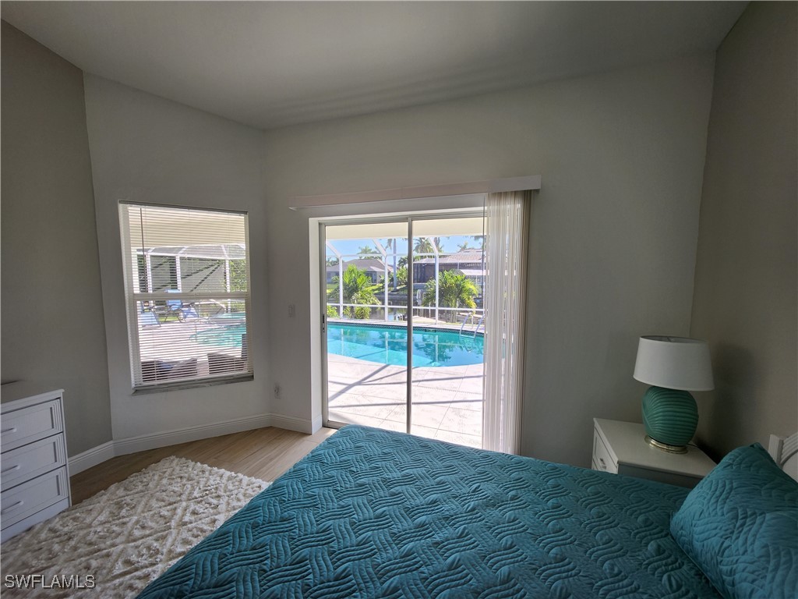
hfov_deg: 106.2
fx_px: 300
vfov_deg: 89.9
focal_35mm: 13
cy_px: 300
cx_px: 399
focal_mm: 1.74
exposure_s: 1/60
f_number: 2.2
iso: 32
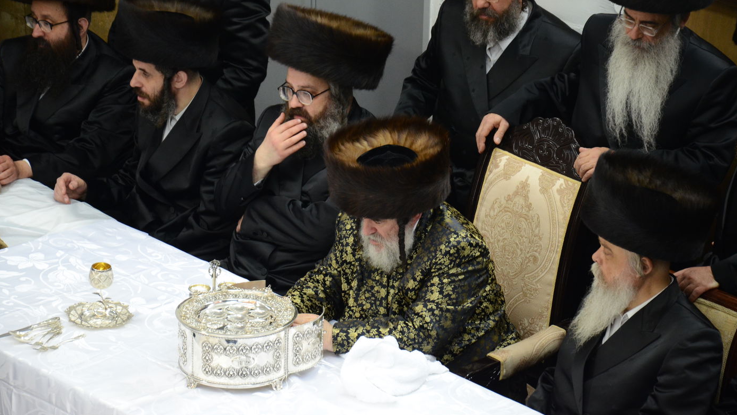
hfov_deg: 13.0
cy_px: 227
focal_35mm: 166
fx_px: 3235
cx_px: 367
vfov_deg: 7.3
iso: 1250
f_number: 5.6
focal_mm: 105
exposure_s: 1/30
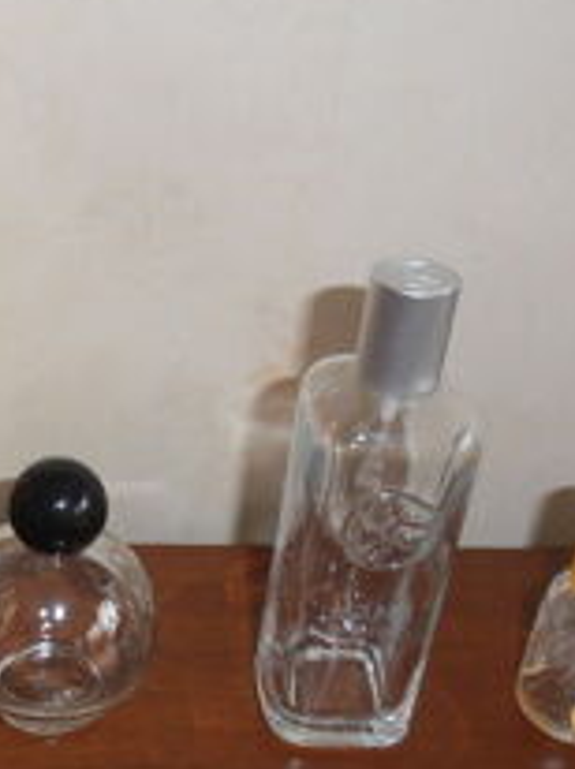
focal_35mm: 56
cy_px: 467
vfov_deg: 34.3
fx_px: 1243
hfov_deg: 24.7
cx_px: -15
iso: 125
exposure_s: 1/30
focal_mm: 4.2
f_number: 3
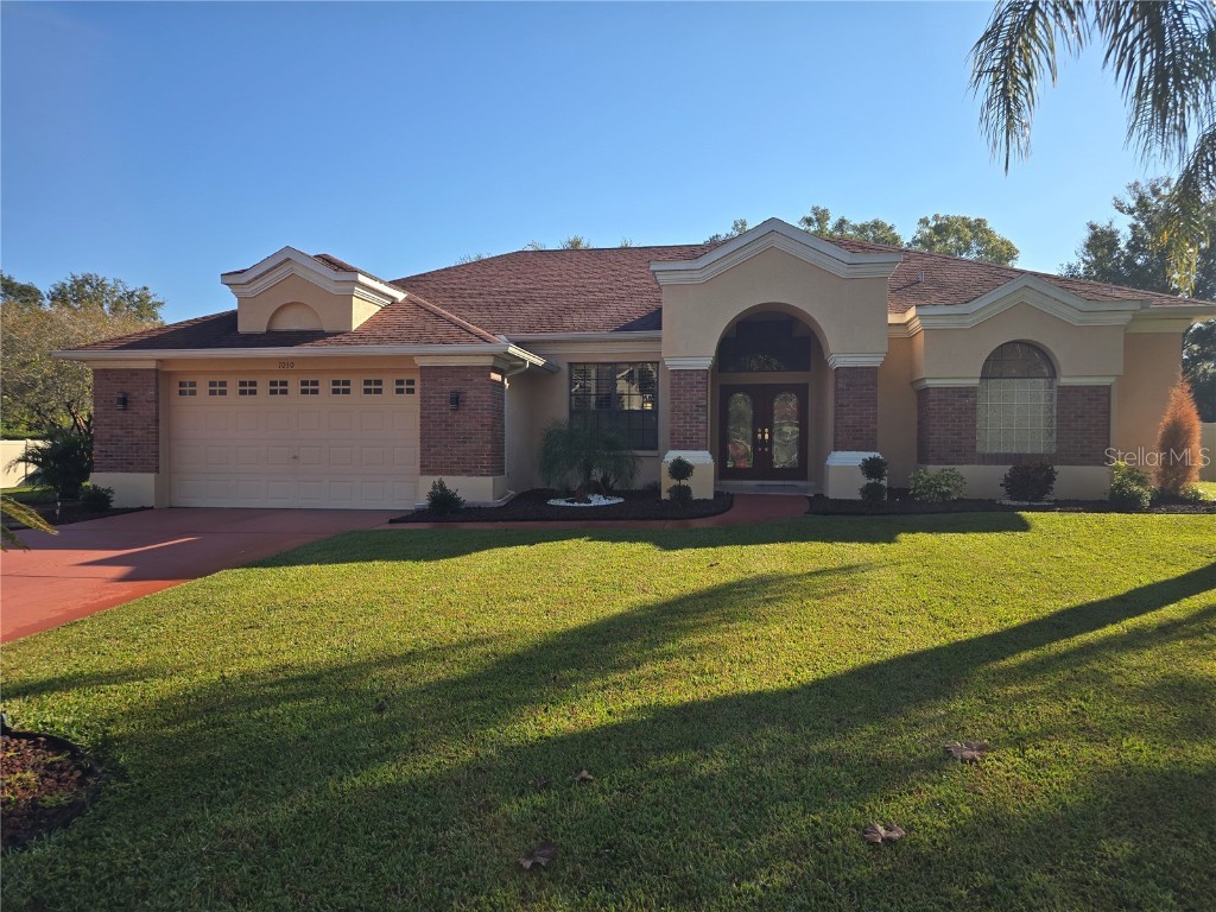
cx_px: 608
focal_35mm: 23
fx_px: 808
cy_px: 456
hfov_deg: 73.9
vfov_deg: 58.9
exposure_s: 1/553
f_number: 1.7
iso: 12
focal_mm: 6.3
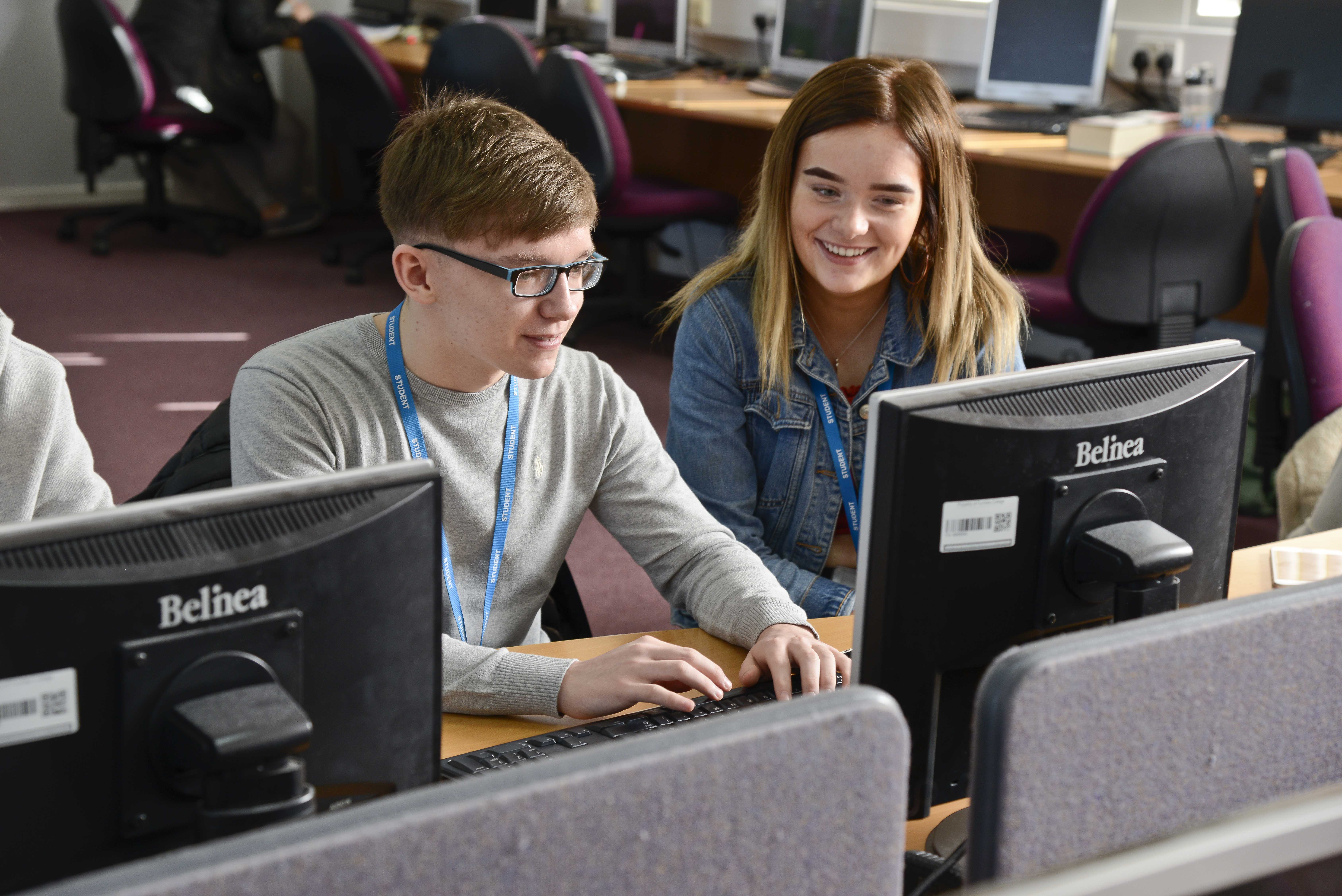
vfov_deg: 19.5
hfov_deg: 28.8
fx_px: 2610
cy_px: 448
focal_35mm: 70
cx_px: 671
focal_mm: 70
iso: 400
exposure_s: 1/60
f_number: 5.6
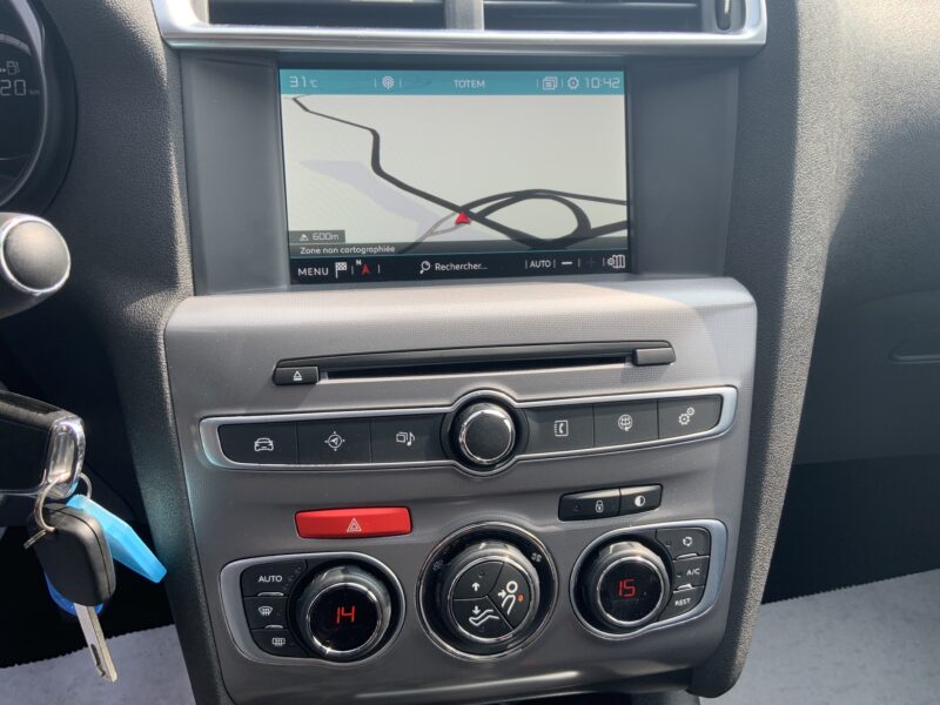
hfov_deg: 61.7
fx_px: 787
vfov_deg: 48.2
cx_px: 470
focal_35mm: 29
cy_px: 352
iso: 16
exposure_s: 1/149
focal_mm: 3
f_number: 1.8
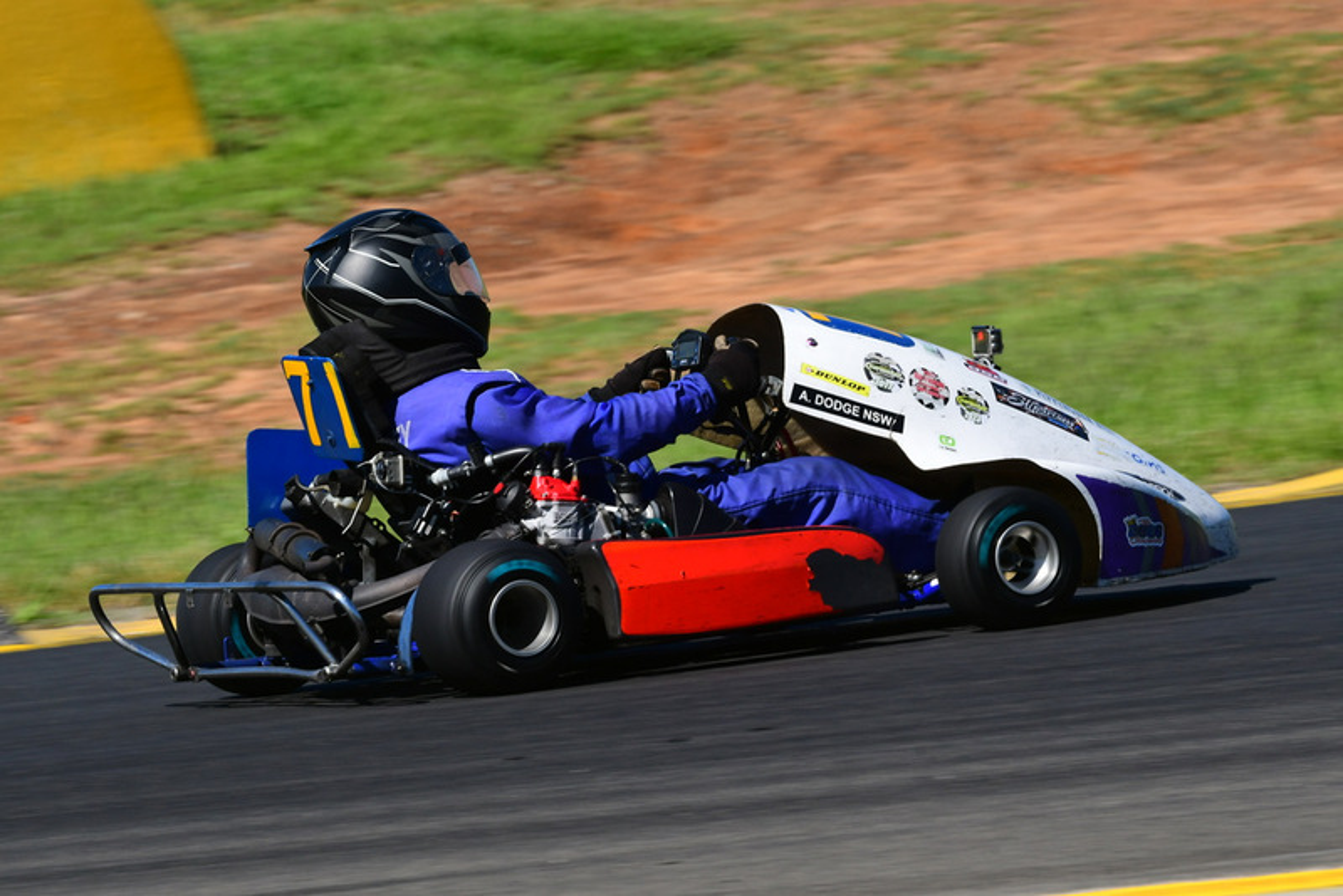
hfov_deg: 5.7
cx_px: 672
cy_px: 448
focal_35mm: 360
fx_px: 13434
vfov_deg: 3.8
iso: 500
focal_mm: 240
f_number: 13
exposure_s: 1/640
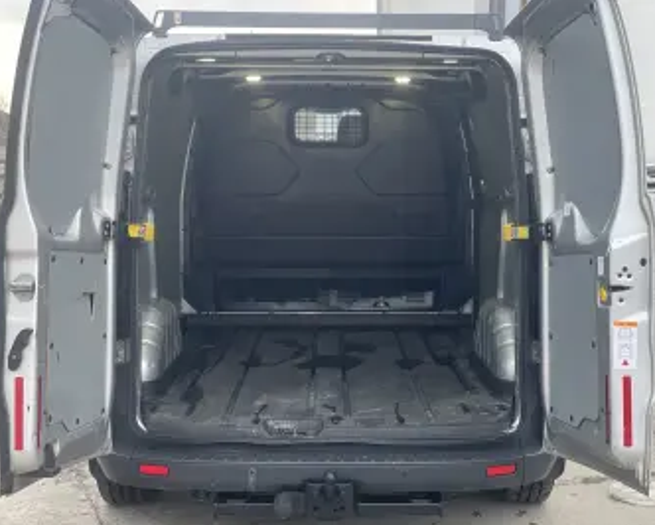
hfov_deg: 34.1
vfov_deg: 27.6
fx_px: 1067
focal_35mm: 55
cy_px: 262
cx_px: 345
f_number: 2
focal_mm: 6
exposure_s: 1/122
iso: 125
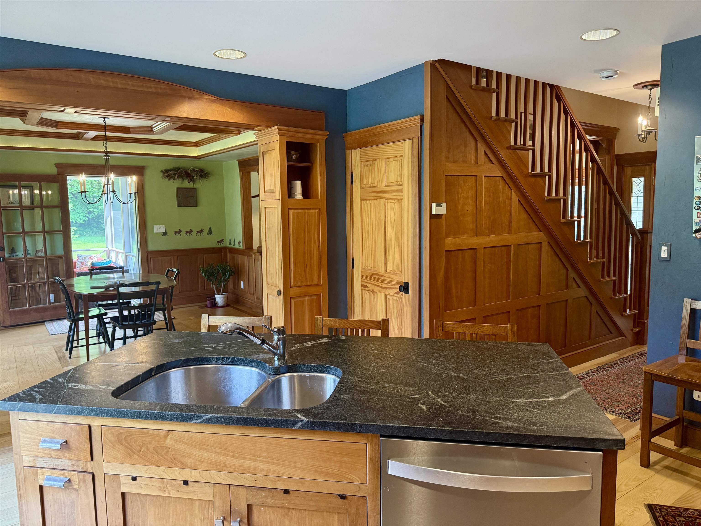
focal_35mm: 24
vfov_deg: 56.8
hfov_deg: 71.6
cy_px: 263
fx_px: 486
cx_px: 350
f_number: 1.78
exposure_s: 1/120
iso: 320
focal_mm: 6.76
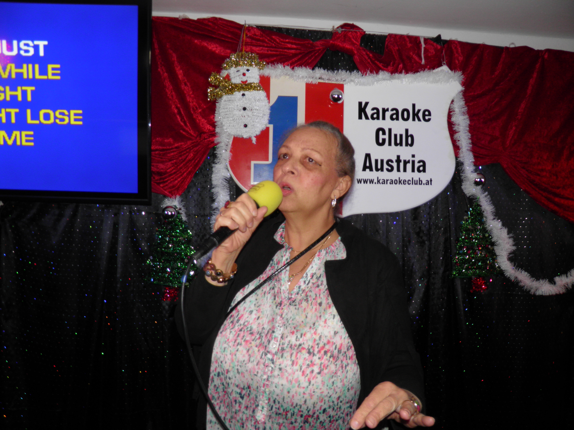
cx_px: 287
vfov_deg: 49.7
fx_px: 464
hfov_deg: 63.4
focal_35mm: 28
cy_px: 215
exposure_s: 1/30
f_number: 2.8
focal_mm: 4.9
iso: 100
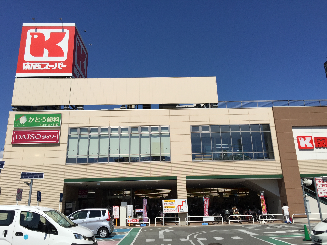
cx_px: 164
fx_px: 274
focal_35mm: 29
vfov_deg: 48.2
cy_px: 122
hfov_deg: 61.7
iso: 32
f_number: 2.2
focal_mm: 4.15
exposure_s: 1/4405
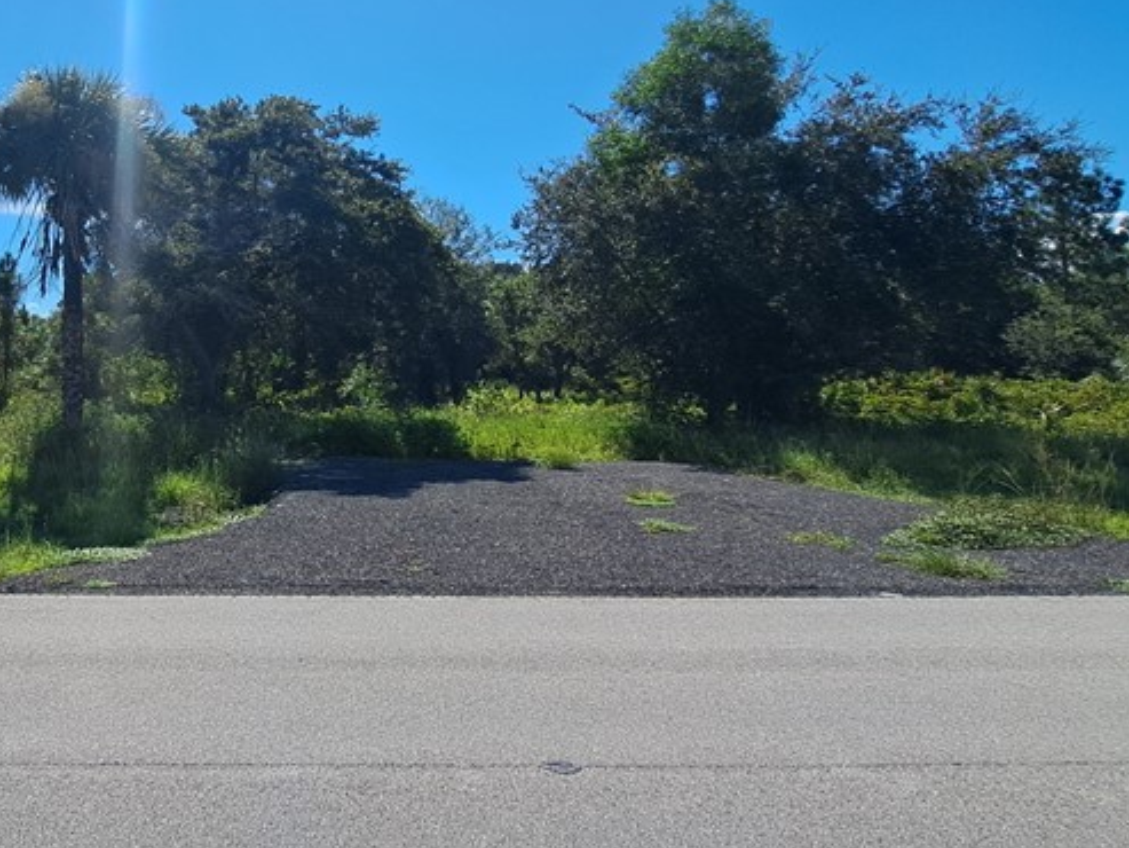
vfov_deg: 50.7
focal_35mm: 27
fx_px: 881
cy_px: 303
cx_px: 236
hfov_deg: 60.4
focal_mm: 1.74
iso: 50
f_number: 2.2
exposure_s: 1/2336
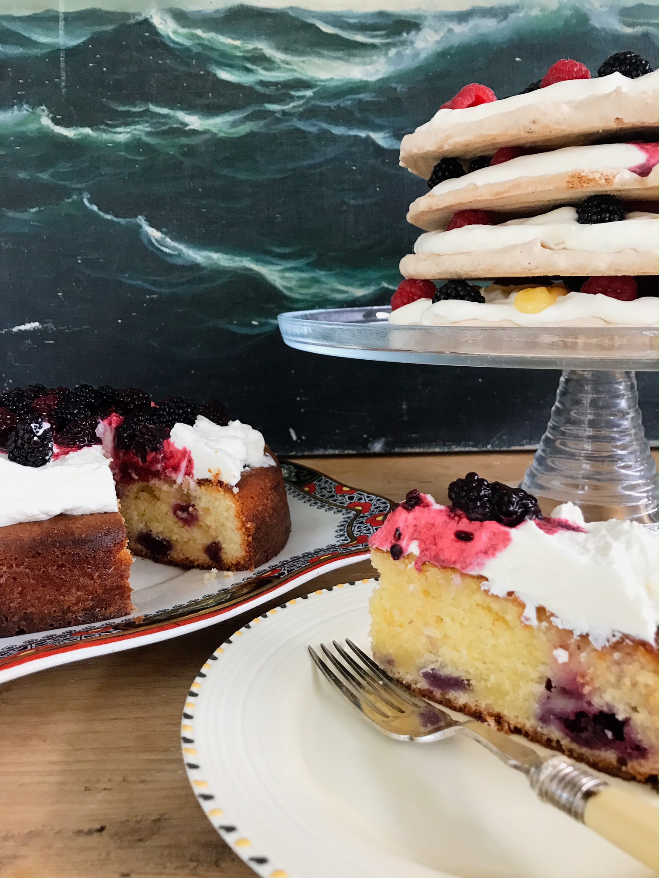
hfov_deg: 49.7
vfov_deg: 63.4
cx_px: 330
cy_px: 439
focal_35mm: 28
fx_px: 711
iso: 40
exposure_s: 1/25
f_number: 1.8
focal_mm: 3.99
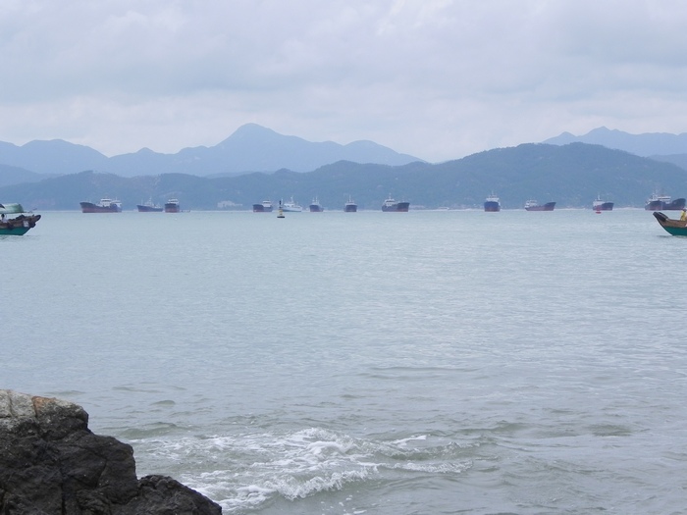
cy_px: 258
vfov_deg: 11.5
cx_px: 344
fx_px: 2560
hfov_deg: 15.3
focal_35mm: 129
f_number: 8
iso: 160
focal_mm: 23
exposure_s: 1/398
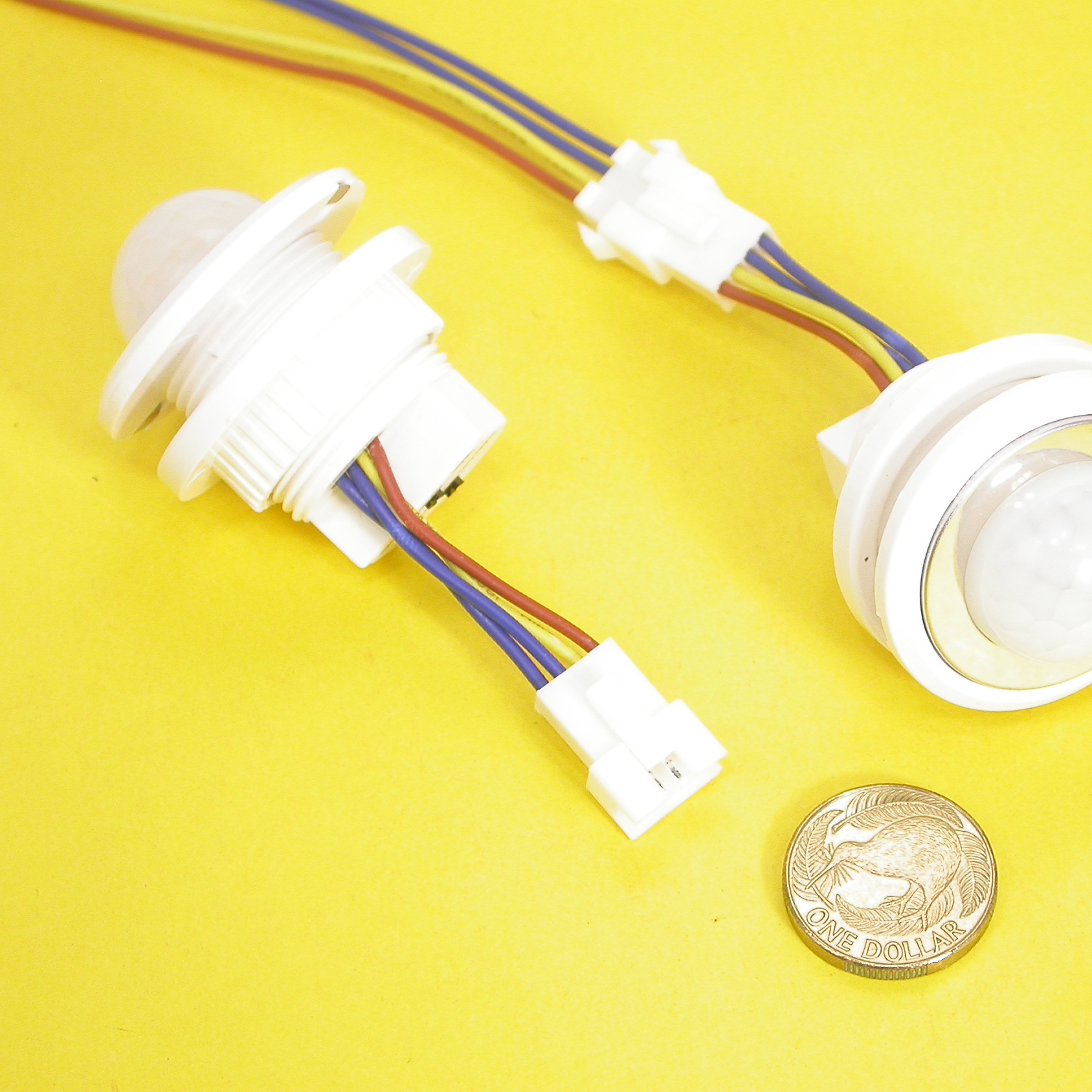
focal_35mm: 100
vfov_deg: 17.4
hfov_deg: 17.4
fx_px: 3569
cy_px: 549
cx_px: 664
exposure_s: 1/42.7
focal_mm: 17.5
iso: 100
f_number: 3.6
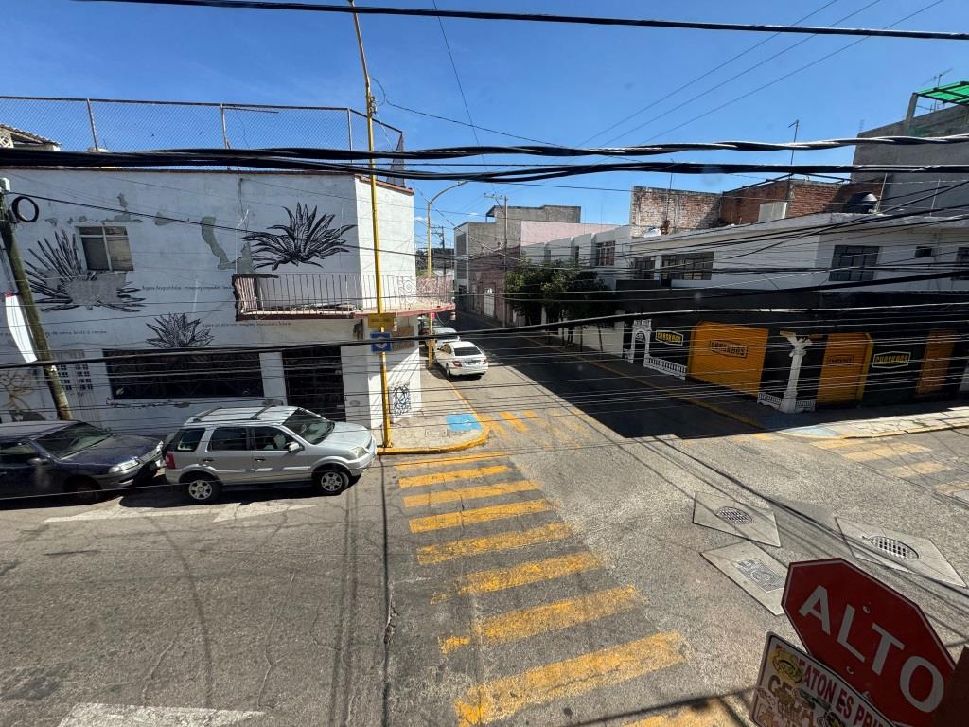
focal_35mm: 14
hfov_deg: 102.1
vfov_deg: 85.7
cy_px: 364
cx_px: 484
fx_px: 392
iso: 40
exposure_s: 1/1536
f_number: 2.2
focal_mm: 2.22
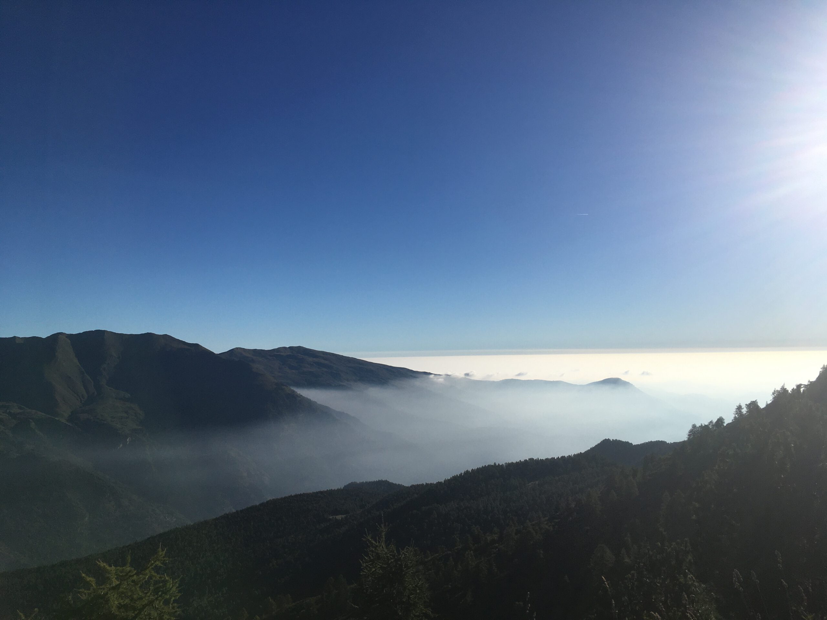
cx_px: 414
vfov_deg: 48.2
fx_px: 693
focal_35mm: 29
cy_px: 310
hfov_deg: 61.7
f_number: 2.2
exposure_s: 1/3846
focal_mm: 4.15
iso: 25
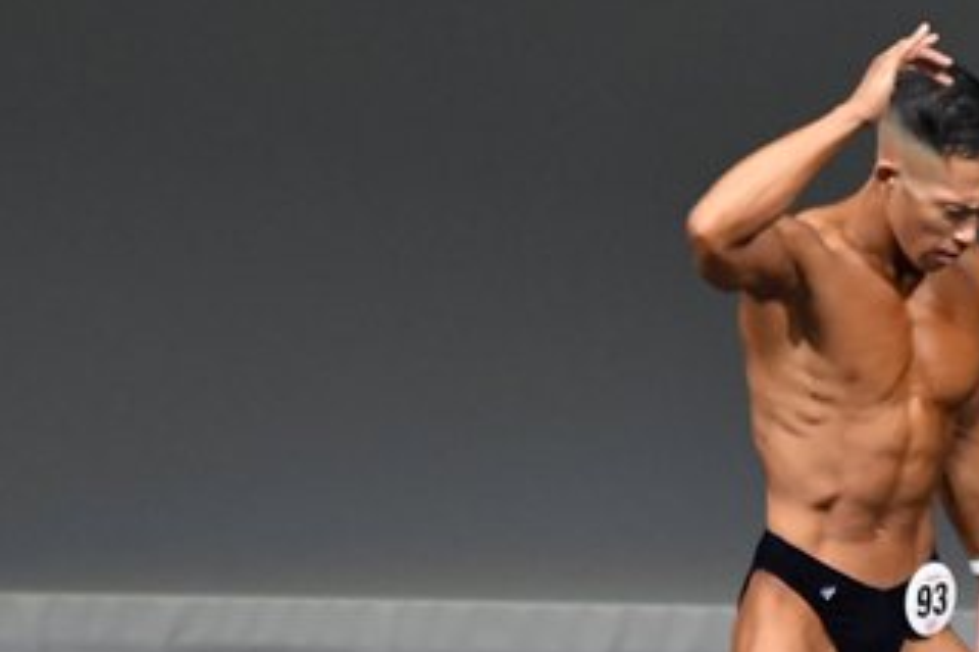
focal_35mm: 763
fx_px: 20738
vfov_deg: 1.8
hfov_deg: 2.7
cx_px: 880
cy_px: 579
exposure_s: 1/400
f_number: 5.6
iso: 4000
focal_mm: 210
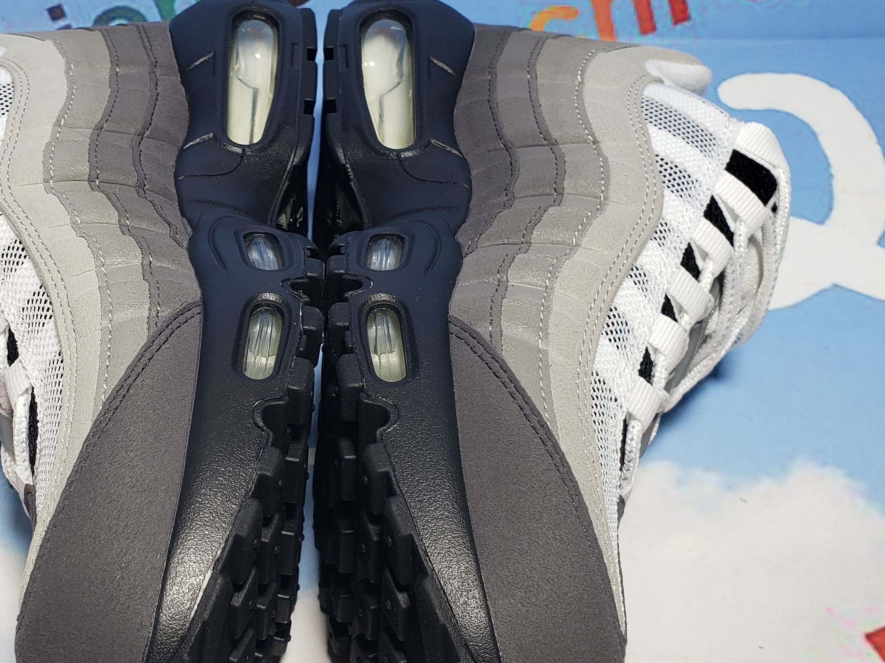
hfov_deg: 38.6
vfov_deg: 30.3
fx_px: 1227
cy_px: 330
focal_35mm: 48
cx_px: 222
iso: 50
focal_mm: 4.3
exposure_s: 1/160
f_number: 2.4
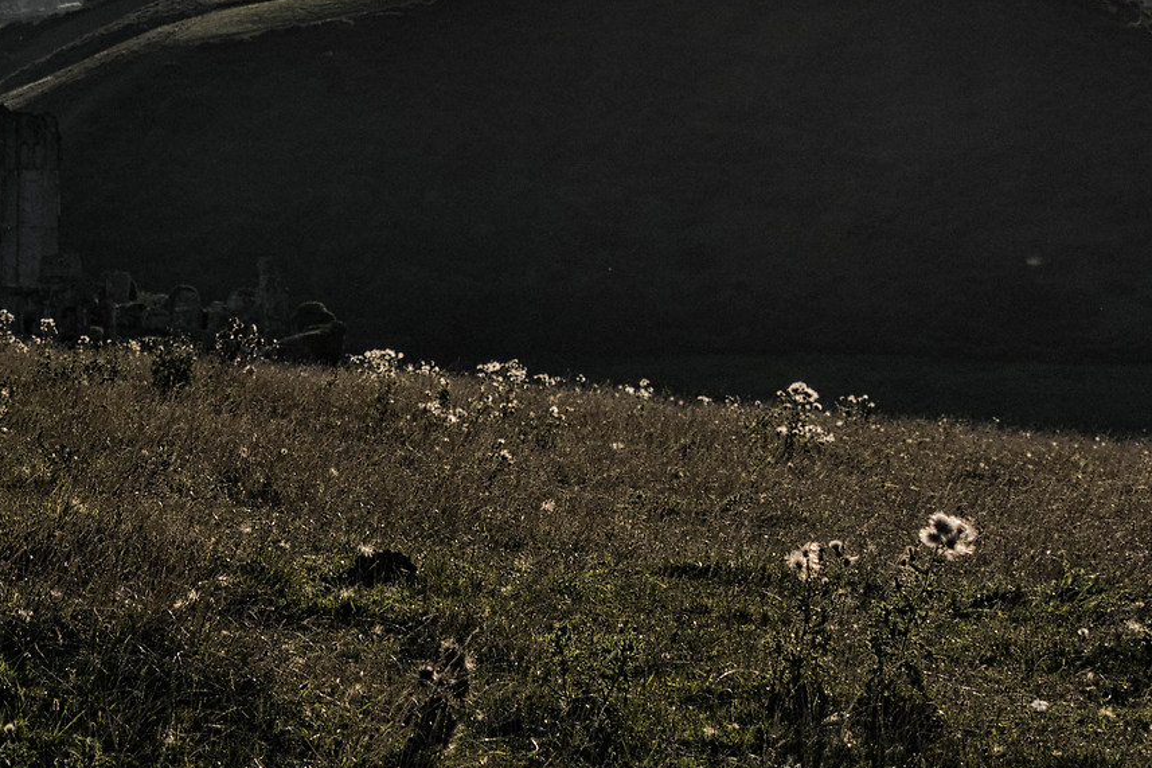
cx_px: -94
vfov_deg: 10.7
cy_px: -184
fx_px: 4031
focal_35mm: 126
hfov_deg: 15.8
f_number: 5.6
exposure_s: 1/500
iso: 100
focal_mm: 30
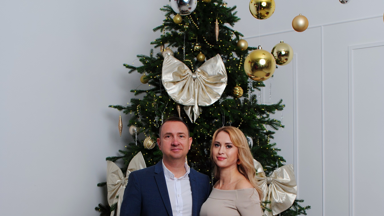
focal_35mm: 62
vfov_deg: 19.1
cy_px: 198
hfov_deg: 33.8
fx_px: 631
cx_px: 190
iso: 400
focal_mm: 26
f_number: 5.6
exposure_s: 1/100
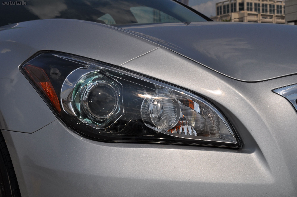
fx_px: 494
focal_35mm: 60
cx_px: 148
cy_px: 98
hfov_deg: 33.4
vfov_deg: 22.6
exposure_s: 1/640
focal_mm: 40
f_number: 13
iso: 200
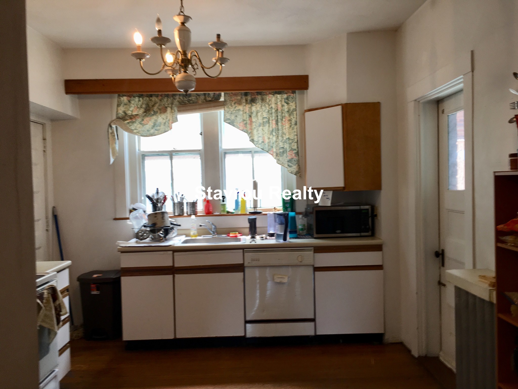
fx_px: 434
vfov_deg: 48.2
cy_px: 194
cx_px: 259
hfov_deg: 61.7
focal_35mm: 29
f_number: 2.2
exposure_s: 1/40
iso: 32
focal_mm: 4.15
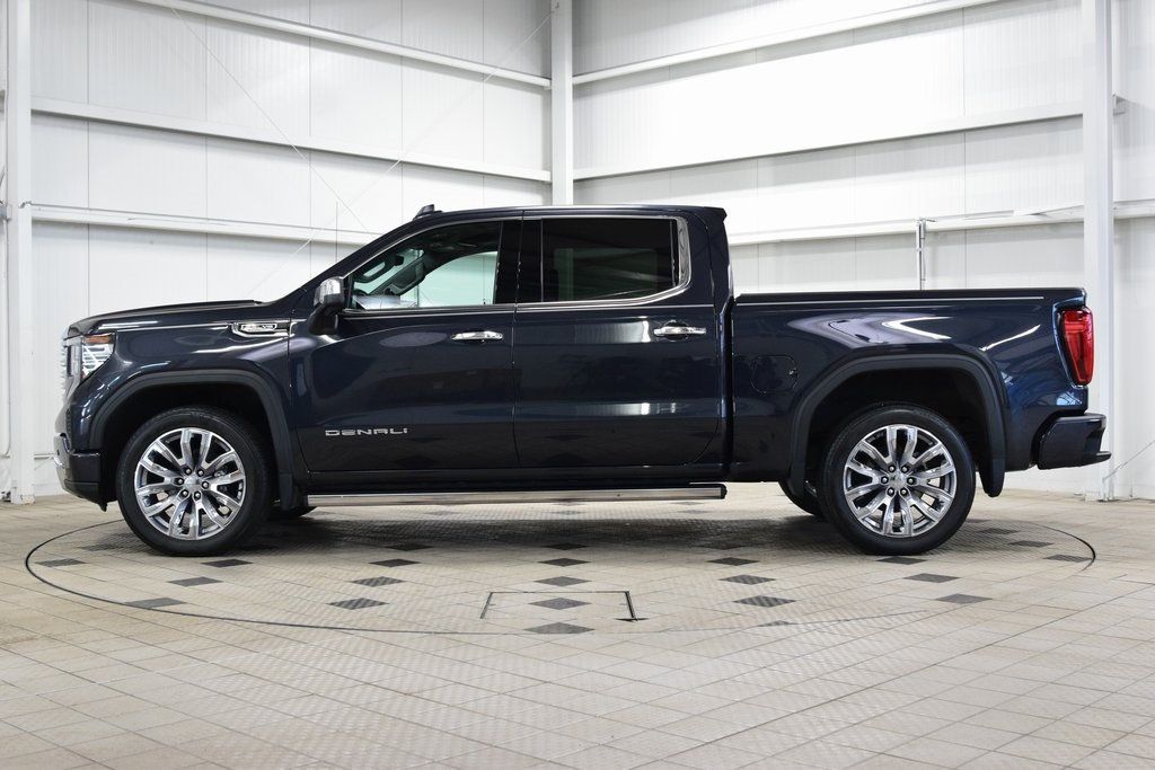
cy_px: 385
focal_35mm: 42
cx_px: 578
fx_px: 1348
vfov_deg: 31.9
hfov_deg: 46.4
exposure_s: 1/60
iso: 1600
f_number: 5
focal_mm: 28
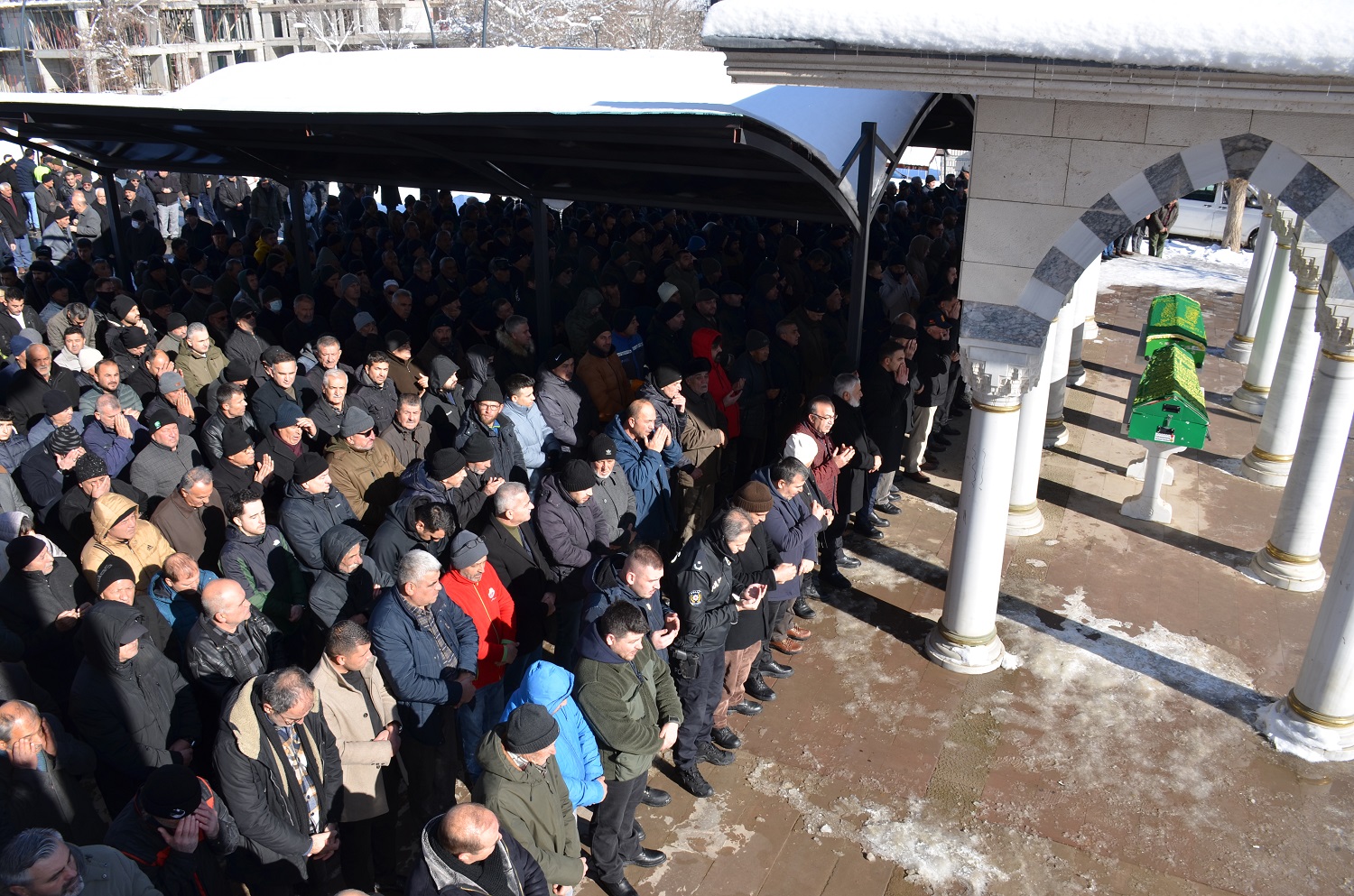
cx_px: 677
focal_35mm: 27
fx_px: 1013
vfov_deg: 47.7
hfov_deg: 67.5
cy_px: 448
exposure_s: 1/250
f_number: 7.1
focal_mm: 18
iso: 100
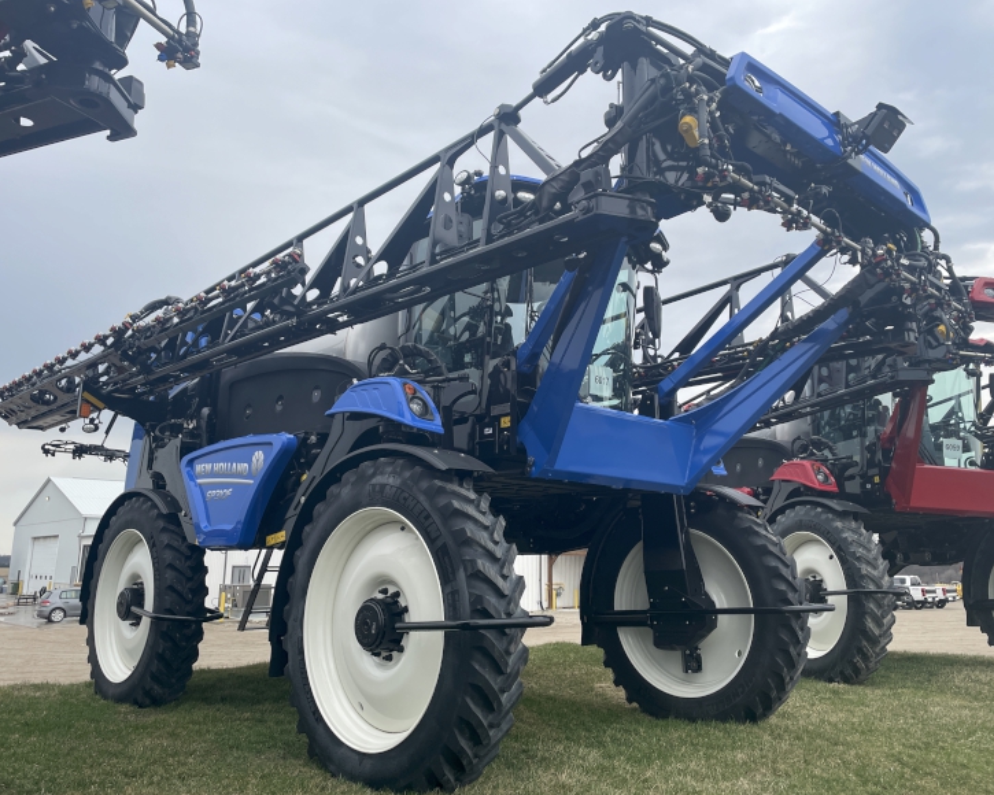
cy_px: 389
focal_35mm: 28
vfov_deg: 51.5
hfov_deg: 62.2
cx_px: 502
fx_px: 824
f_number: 1.6
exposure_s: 1/972
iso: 32
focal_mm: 4.2
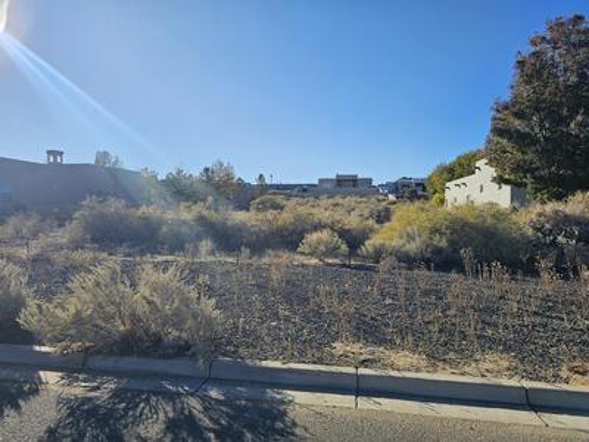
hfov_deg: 73.9
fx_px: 391
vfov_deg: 58.9
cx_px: 294
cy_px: 221
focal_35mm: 23
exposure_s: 1/1027
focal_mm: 6.3
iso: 10
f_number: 1.7
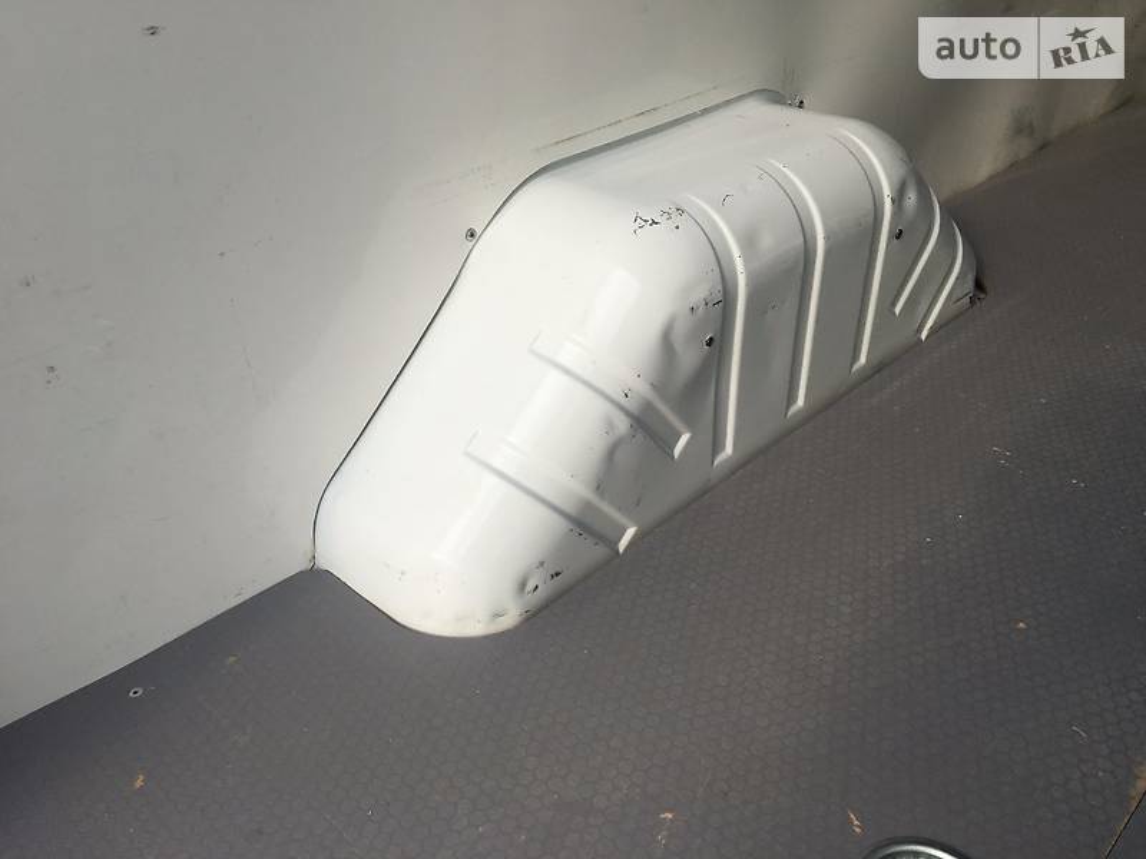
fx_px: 960
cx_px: 573
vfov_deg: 48.2
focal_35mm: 29
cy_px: 430
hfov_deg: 61.7
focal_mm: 4.2
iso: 25
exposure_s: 1/974
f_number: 2.2
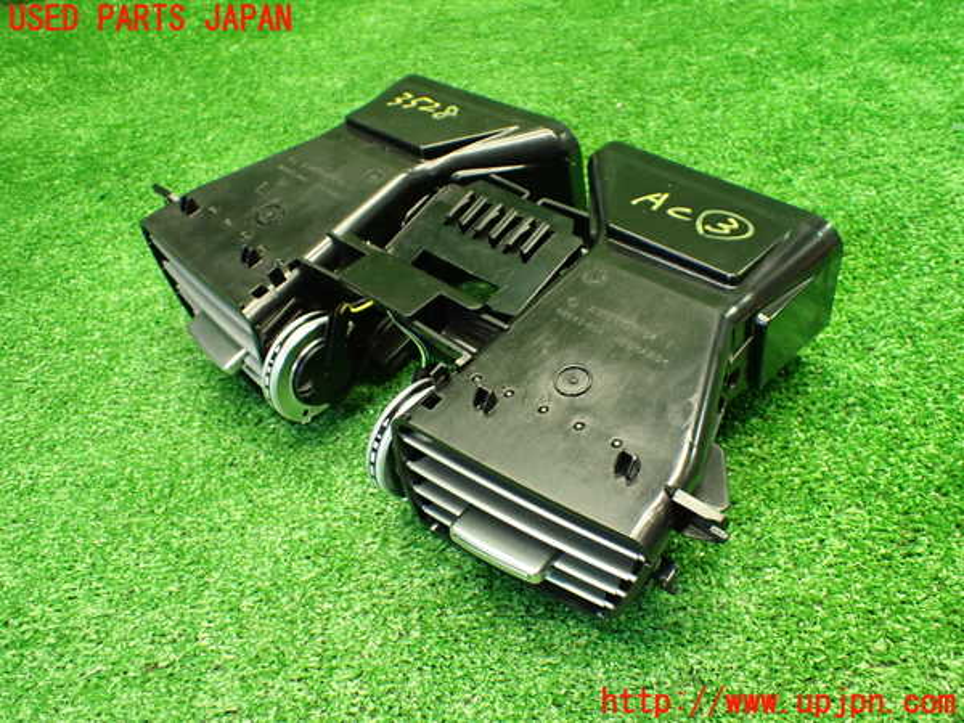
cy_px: 362
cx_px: 482
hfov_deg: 60.0
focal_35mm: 30
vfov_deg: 46.8
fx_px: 835
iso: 800
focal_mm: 5.4
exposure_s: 1/80
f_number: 2.3
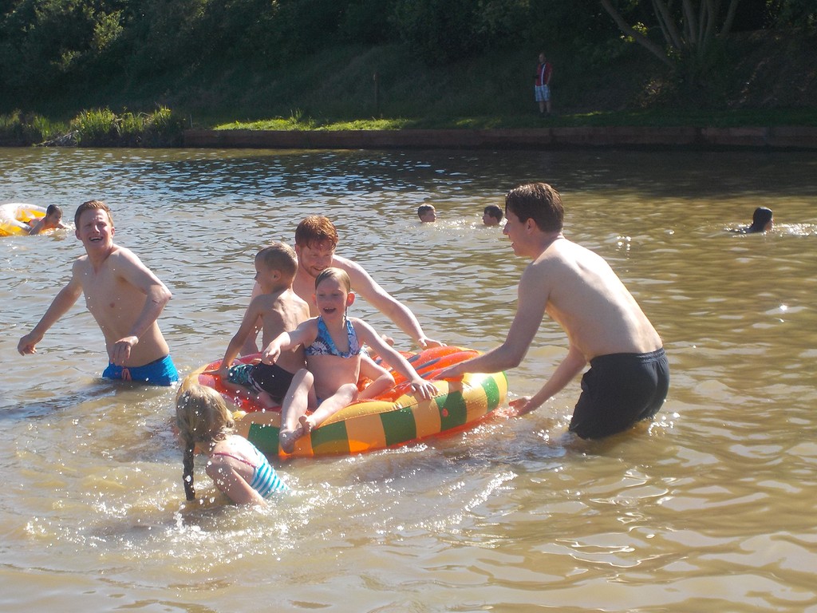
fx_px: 1676
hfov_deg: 27.4
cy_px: 306
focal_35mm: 71
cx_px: 408
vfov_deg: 20.7
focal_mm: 9.7
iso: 125
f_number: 5.3
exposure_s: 1/400
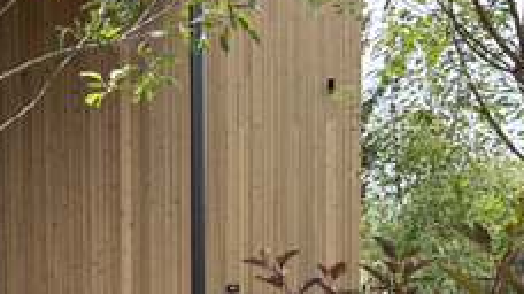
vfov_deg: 17.6
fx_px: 875
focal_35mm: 63
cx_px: -76
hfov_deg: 29.5
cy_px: 403
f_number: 1.78
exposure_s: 1/1250
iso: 100
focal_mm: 6.76
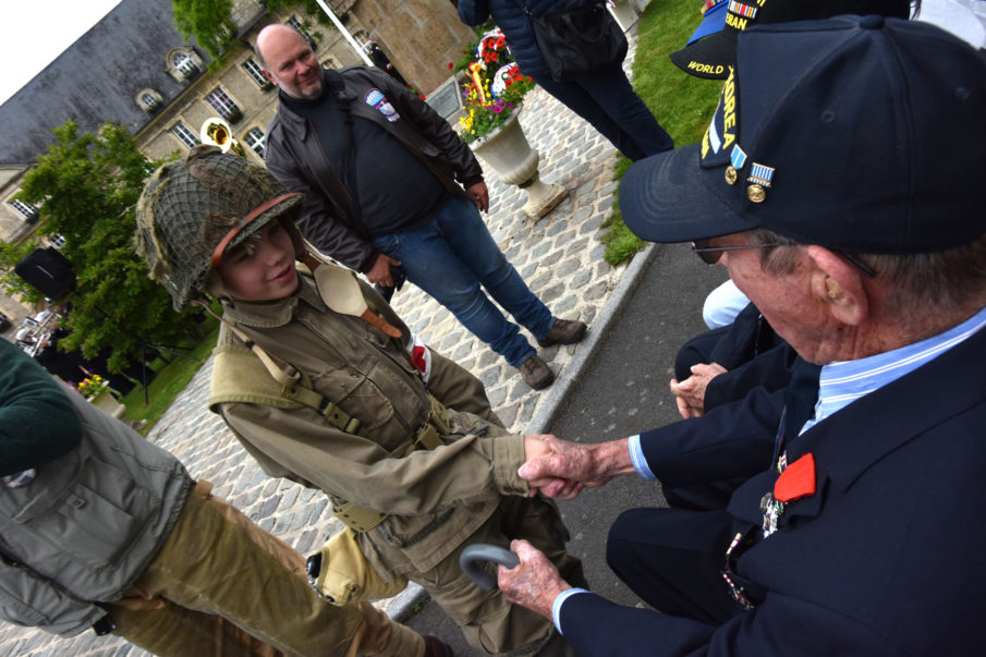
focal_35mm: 26
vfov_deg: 49.5
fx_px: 712
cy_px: 328
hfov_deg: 69.4
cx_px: 493
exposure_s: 1/160
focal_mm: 26
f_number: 13
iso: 400
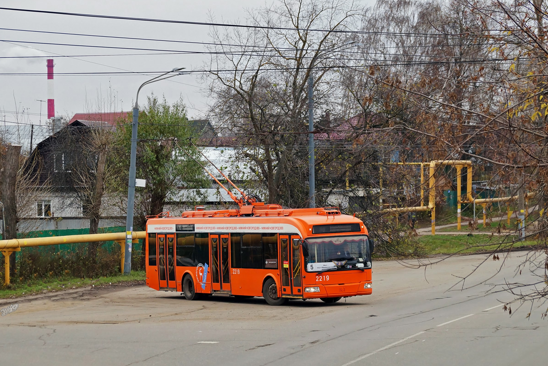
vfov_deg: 10.7
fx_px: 1956
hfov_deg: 15.9
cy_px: 182
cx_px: 275
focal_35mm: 129
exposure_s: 1/320
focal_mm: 85
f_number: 5.6
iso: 400
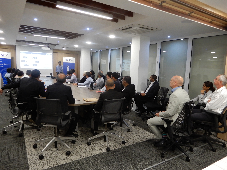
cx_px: 114
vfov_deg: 56.8
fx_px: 157
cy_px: 85
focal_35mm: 24
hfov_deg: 71.6
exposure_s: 1/30
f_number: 3.4
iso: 320
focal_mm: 4.3
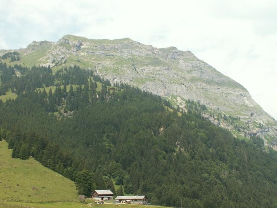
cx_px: 138
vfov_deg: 34.3
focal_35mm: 42
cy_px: 104
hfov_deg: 44.8
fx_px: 336
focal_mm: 6.99
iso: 50
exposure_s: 1/160
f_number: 5.6
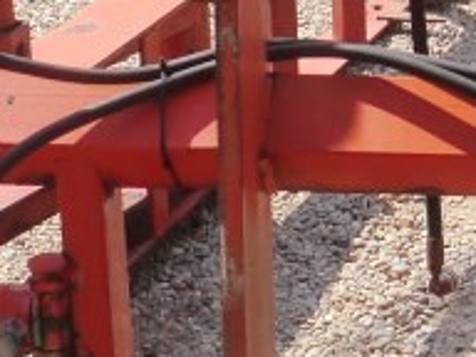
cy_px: -159
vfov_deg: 8.5
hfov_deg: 11.2
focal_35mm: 171
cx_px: 650
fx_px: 2351
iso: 160
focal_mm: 16
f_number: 7.1
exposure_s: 1/320
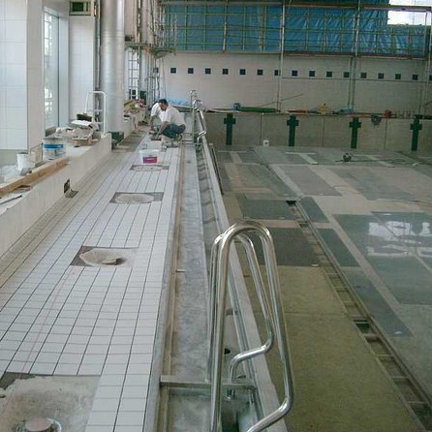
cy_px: 216
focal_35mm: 44
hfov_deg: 37.9
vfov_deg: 38.3
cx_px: 142
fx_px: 621
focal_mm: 7.6
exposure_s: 1/100
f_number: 2.6
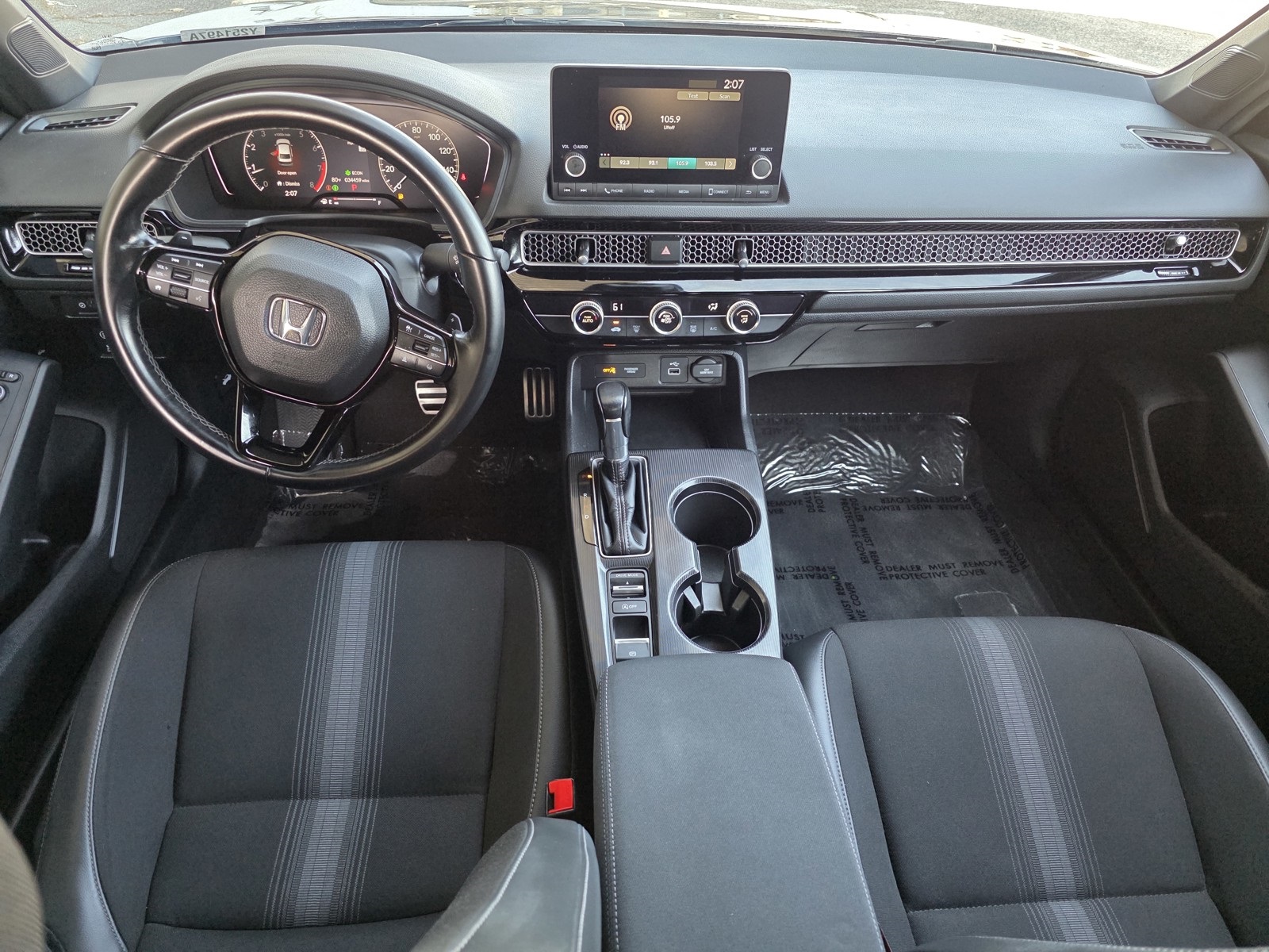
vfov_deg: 58.9
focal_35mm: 23
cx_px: 634
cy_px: 476
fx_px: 843
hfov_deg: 73.9
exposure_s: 1/120
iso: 500
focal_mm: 6.3
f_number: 1.7
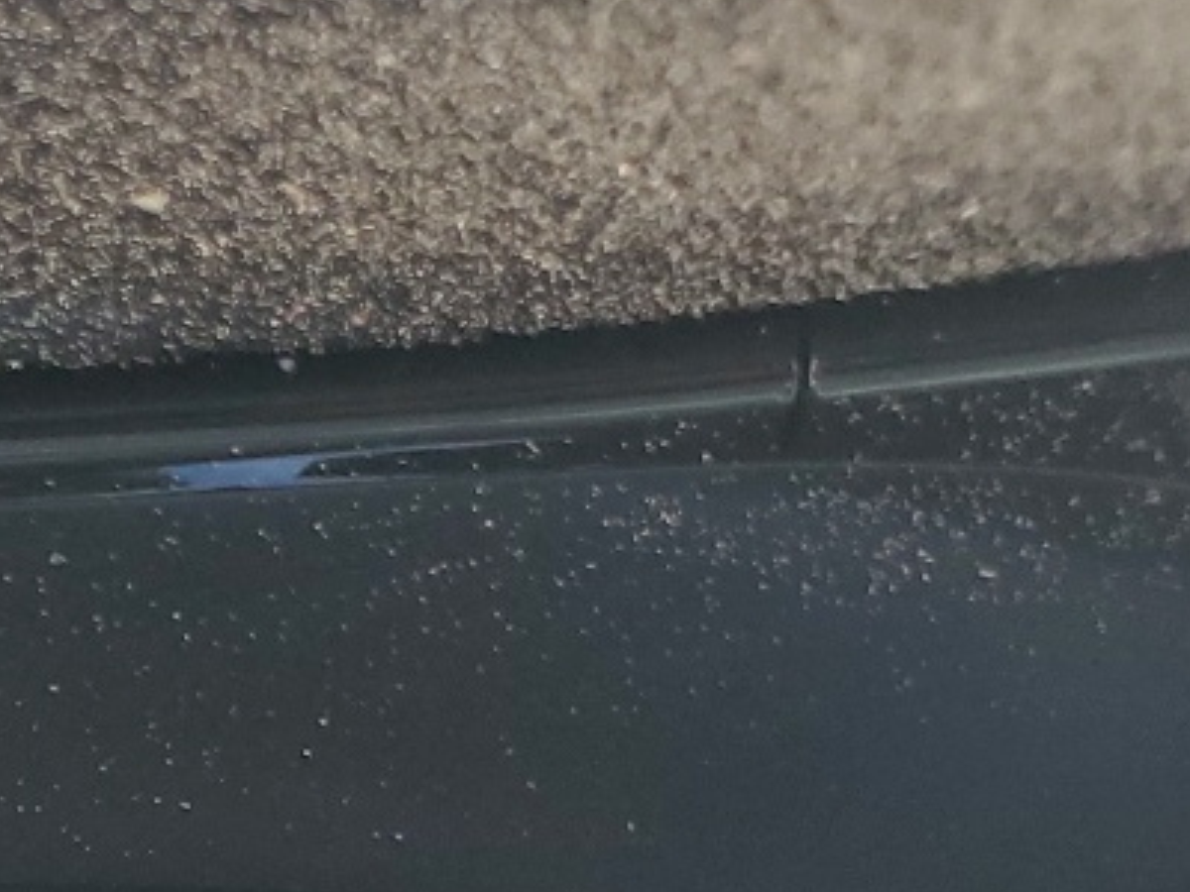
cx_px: -583
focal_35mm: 104
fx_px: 3575
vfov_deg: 12.7
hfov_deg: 17.1
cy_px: 1692
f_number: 1.5
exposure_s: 1/120
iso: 64
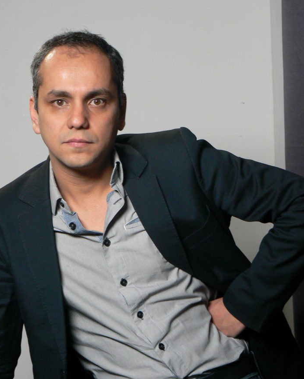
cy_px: 201
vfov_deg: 20.4
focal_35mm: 94
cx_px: 137
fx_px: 1057
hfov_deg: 16.4
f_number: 3.2
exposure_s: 1/30
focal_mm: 13.7
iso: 125
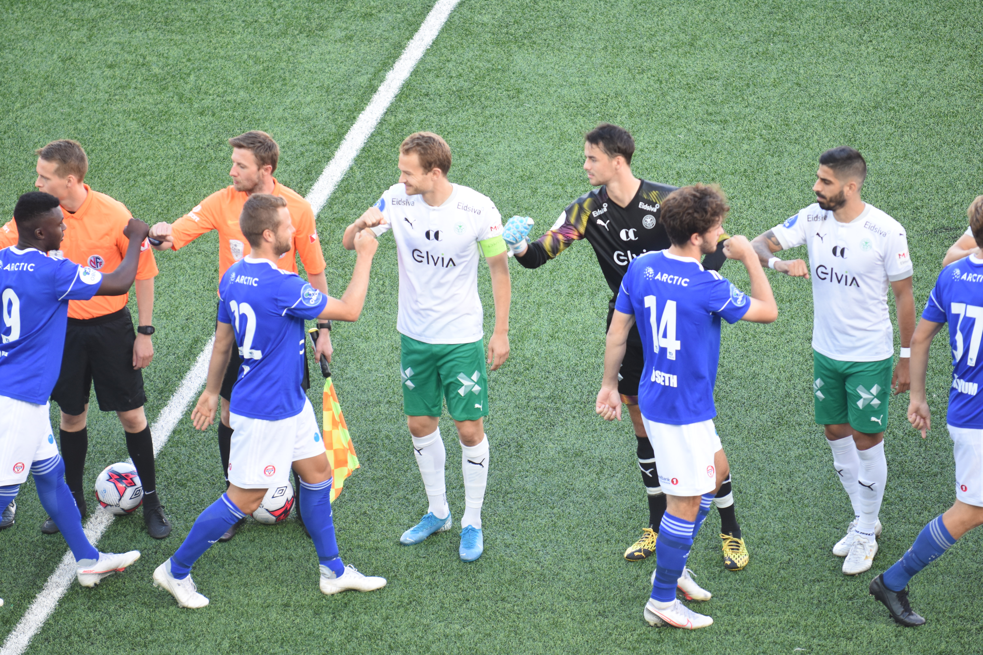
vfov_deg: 4.6
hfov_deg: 6.9
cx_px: 492
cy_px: 328
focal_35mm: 300
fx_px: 8191
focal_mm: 200
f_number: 4
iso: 500
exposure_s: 1/640
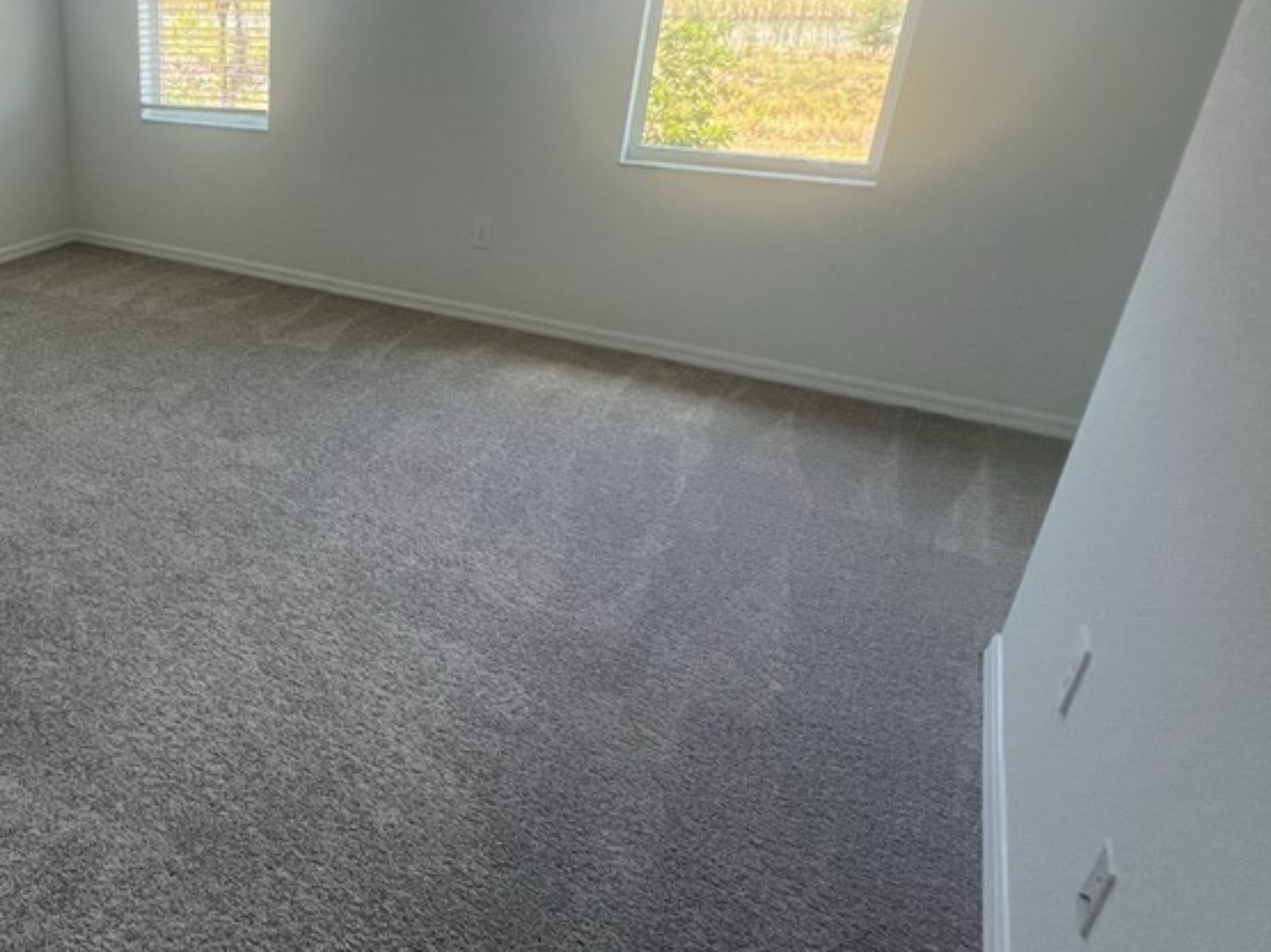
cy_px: 368
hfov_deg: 62.7
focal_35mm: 24
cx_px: 181
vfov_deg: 56.2
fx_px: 881
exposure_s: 1/99
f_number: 1.8
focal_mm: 1.57
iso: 80
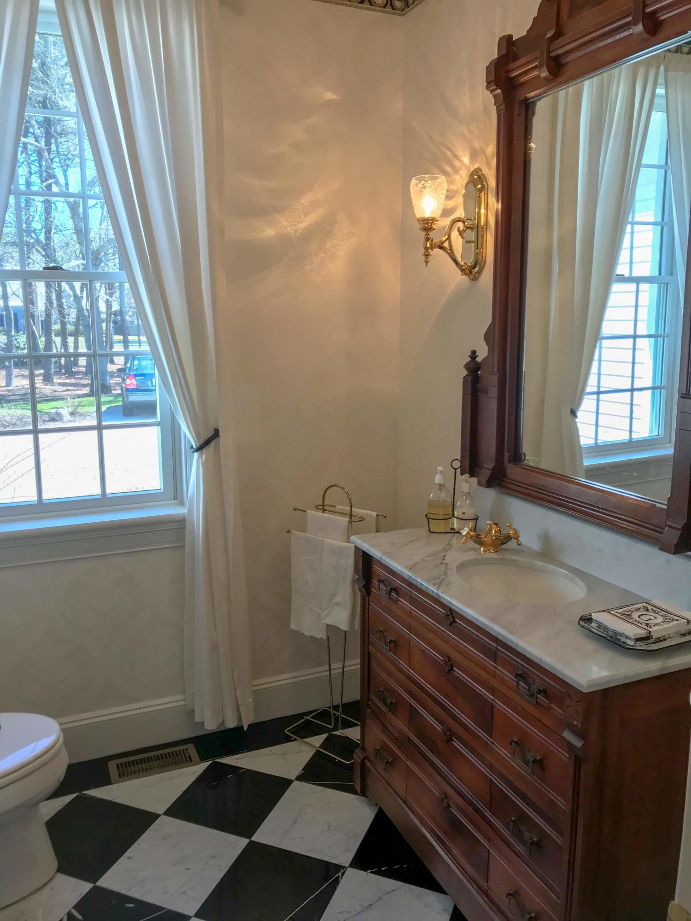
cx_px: 346
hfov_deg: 49.7
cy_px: 460
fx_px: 745
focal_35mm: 28
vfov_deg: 63.4
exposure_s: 1/120
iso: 40
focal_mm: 3.99
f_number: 1.8
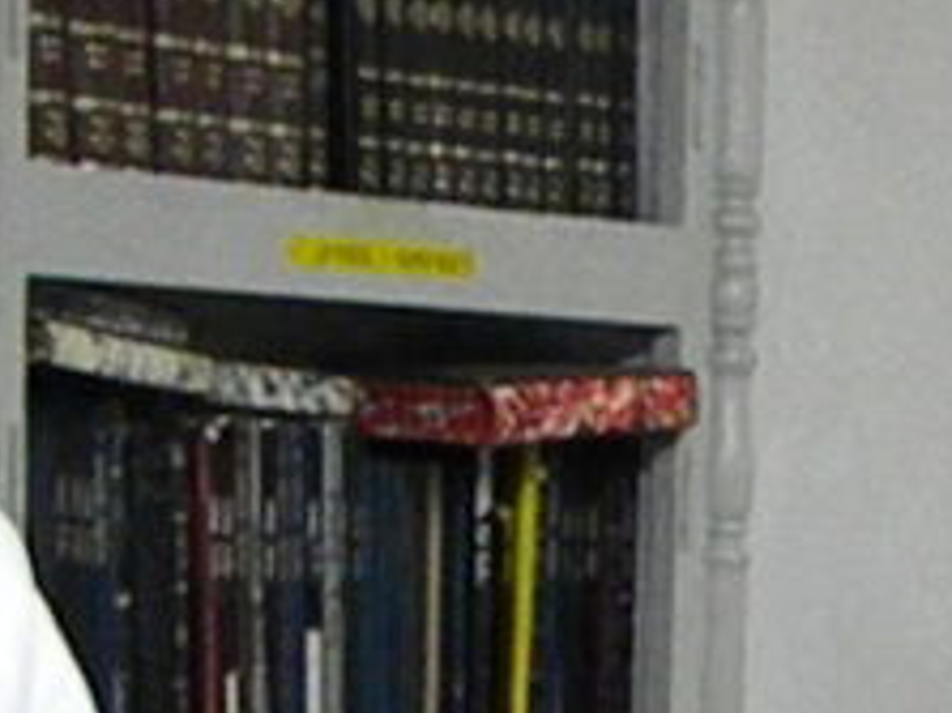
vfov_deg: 7.8
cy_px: 991
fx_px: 5168
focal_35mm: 188
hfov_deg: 9.7
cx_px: 1998
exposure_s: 1/72.8
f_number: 3.8
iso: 1111
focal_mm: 7.3
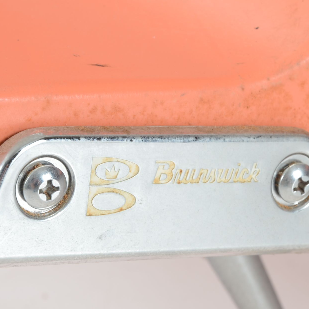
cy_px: 163
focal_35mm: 190
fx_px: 1917
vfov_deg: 9.2
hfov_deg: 9.2
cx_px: 207
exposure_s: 1/60
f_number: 8
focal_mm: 75
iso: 200
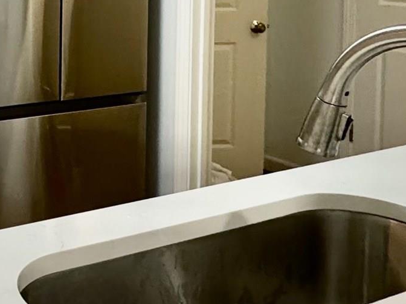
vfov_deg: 21.7
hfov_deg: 26.8
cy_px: -34
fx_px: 751
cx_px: -80
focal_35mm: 64
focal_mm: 2.22
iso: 320
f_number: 2.2
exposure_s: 1/60
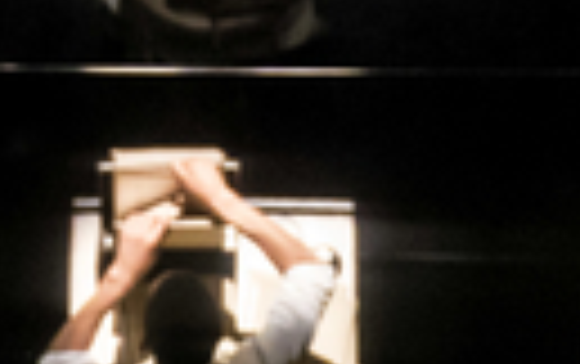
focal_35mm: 245
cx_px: 191
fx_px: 3878
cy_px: 1382
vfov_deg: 4.9
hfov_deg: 8.5
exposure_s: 1/200
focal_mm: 33
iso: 5000
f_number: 2.8
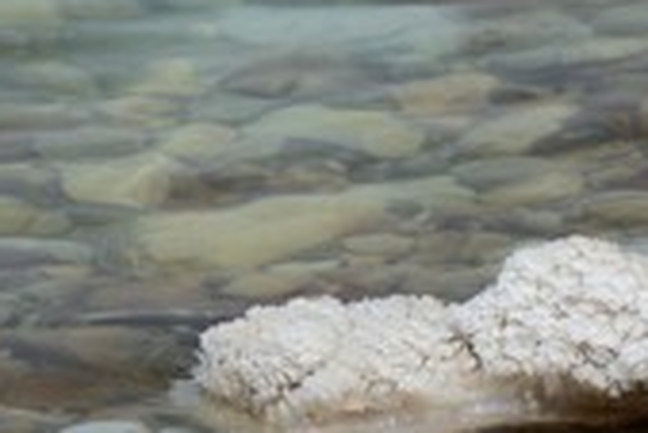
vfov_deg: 2.8
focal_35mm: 496
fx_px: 8935
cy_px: 372
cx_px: 757
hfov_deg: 4.1
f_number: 10
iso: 100
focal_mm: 200
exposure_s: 1/400
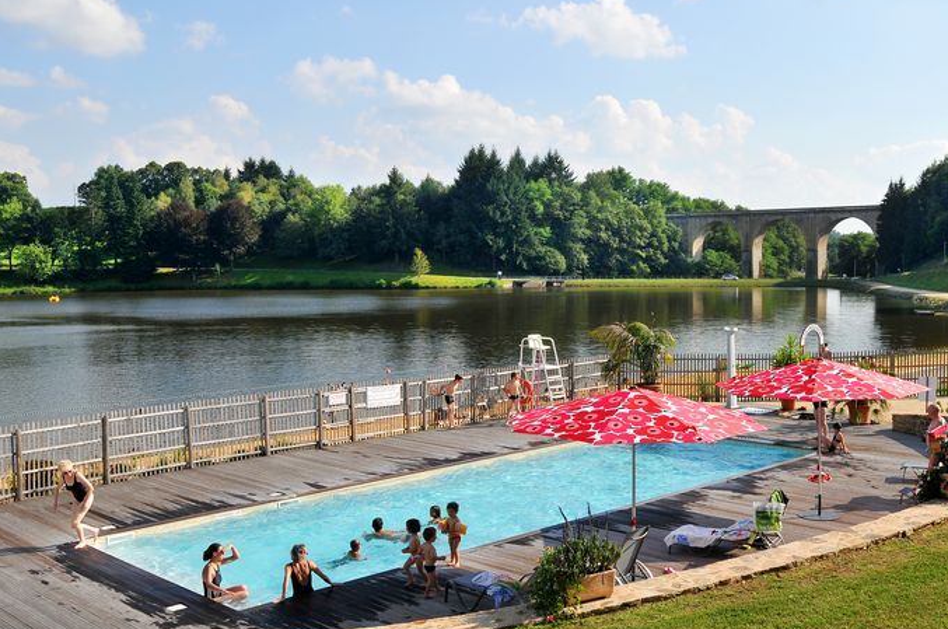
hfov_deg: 49.6
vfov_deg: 34.1
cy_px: 336
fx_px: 1025
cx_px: 514
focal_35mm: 39
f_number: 10
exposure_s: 1/400
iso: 250
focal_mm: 22
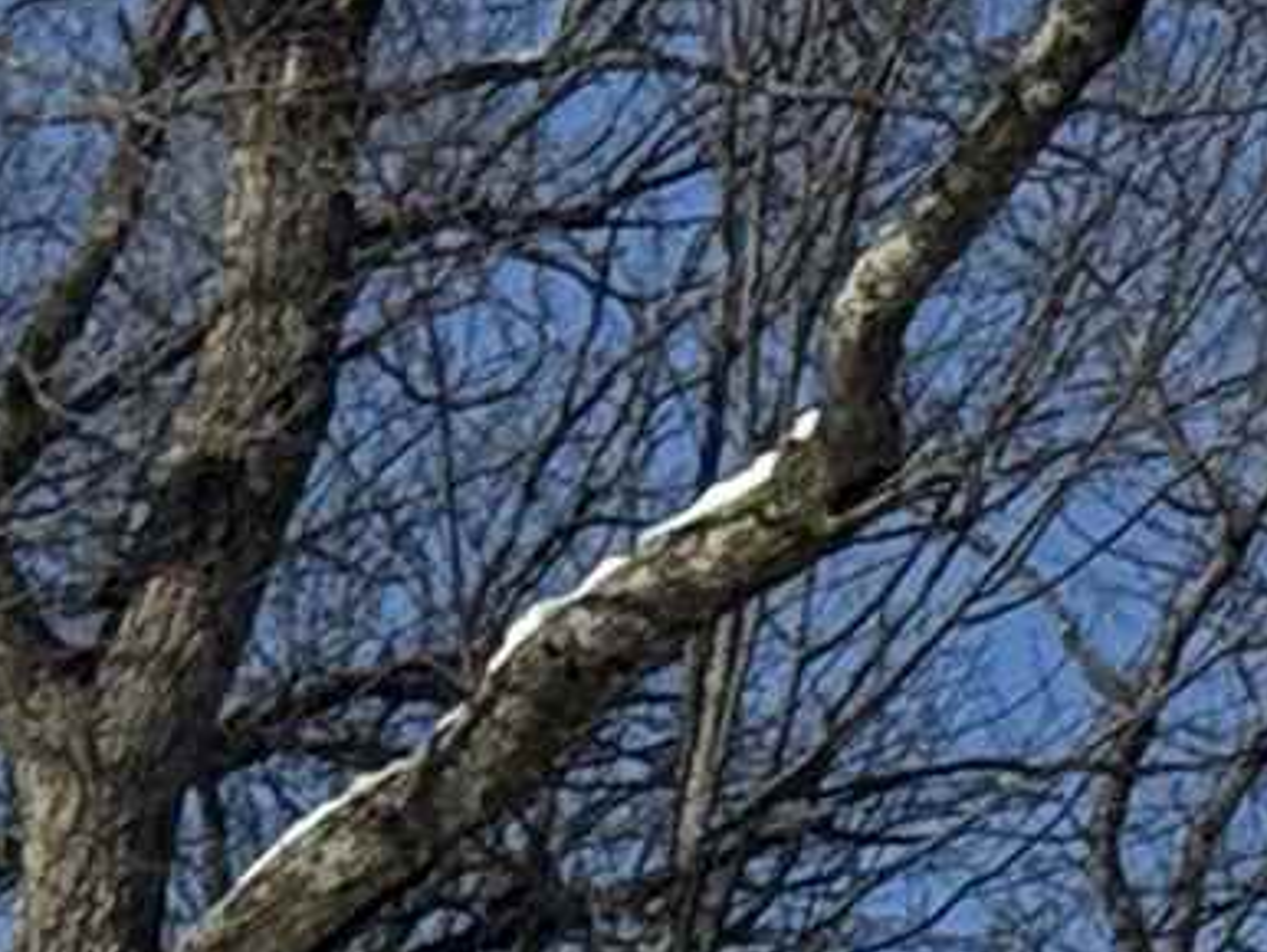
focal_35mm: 382
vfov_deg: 3.8
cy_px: 3240
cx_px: 2954
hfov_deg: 5.0
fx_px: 13990
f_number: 1.78
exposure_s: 1/10526
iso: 80
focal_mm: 6.76
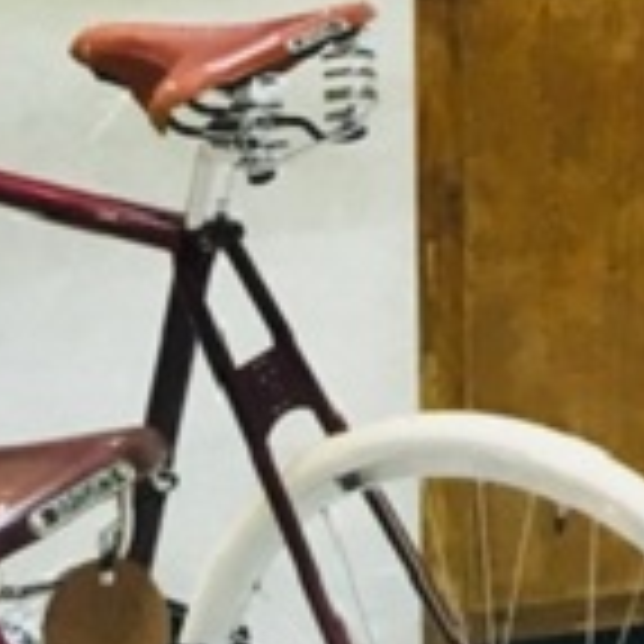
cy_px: -804
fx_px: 2610
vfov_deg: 11.9
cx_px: 1099
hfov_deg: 12.9
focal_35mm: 124
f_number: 2.2
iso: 100
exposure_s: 1/33
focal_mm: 4.15
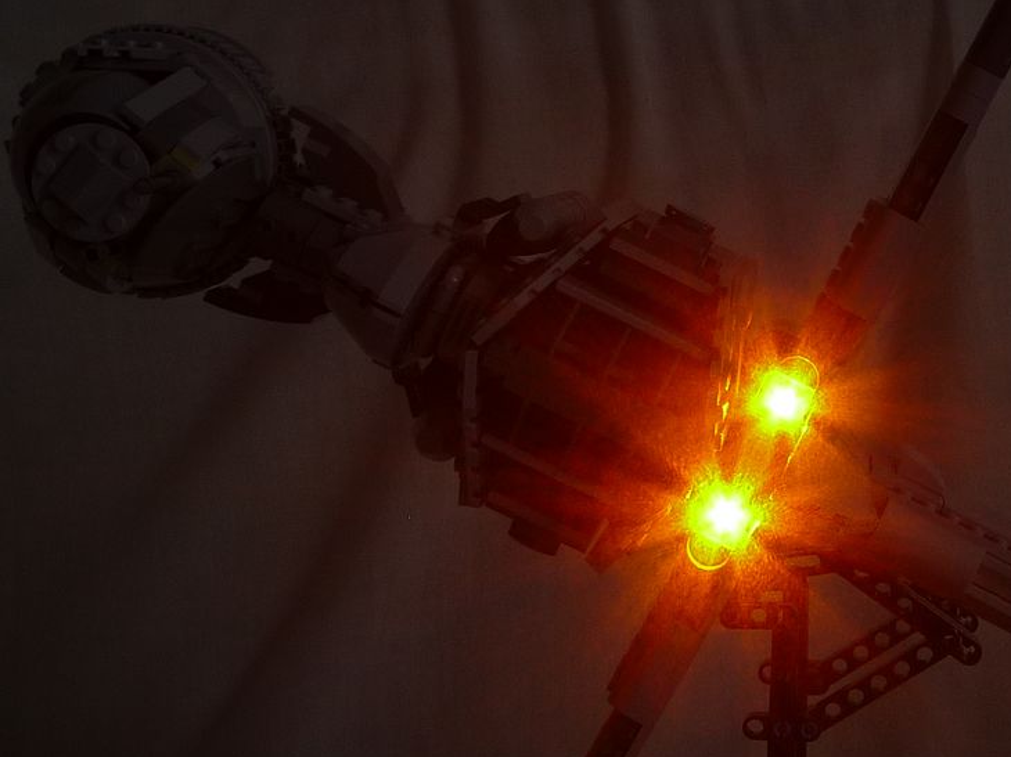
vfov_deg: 12.3
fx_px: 3504
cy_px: 547
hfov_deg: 16.2
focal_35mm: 120
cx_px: 964
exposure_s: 1
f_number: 3.5
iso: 80
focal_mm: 10.2
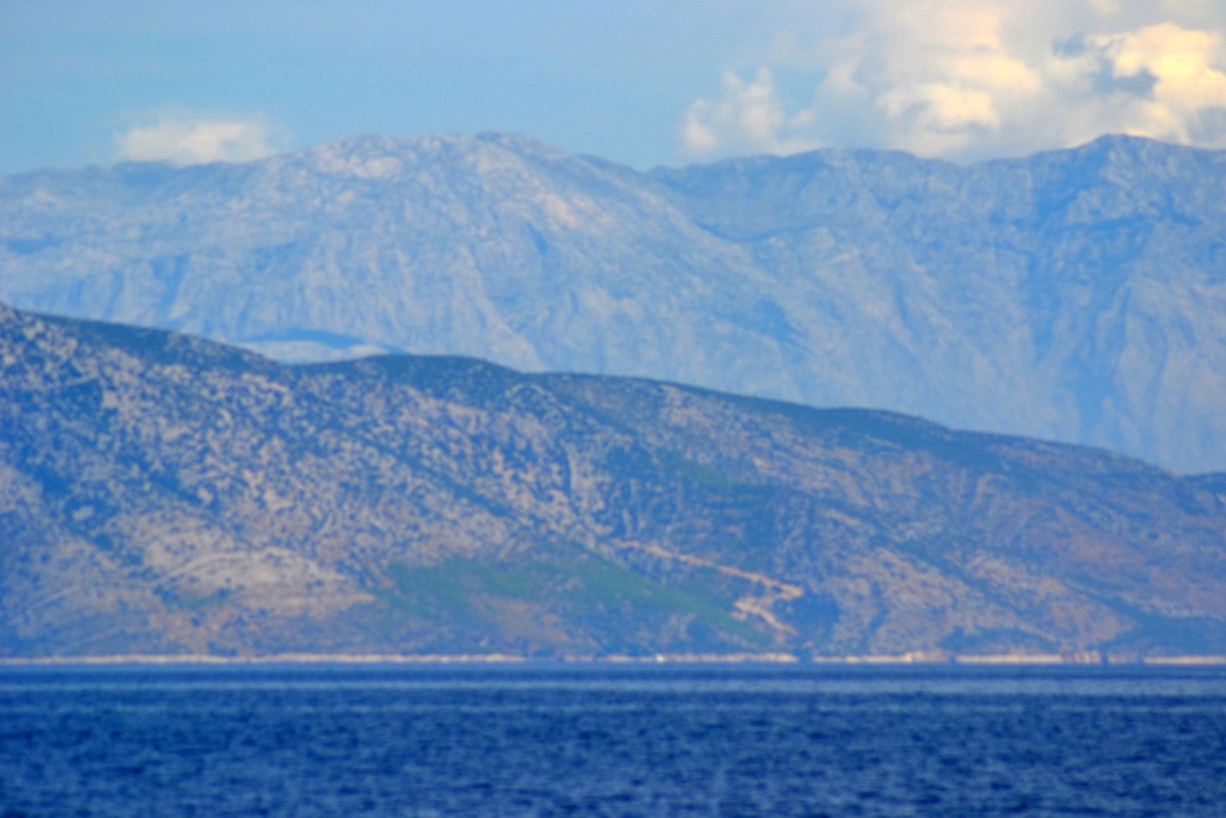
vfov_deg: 5.0
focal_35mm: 278
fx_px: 9450
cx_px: 613
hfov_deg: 7.4
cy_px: 409
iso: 320
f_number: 5.6
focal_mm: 185
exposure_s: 1/2000
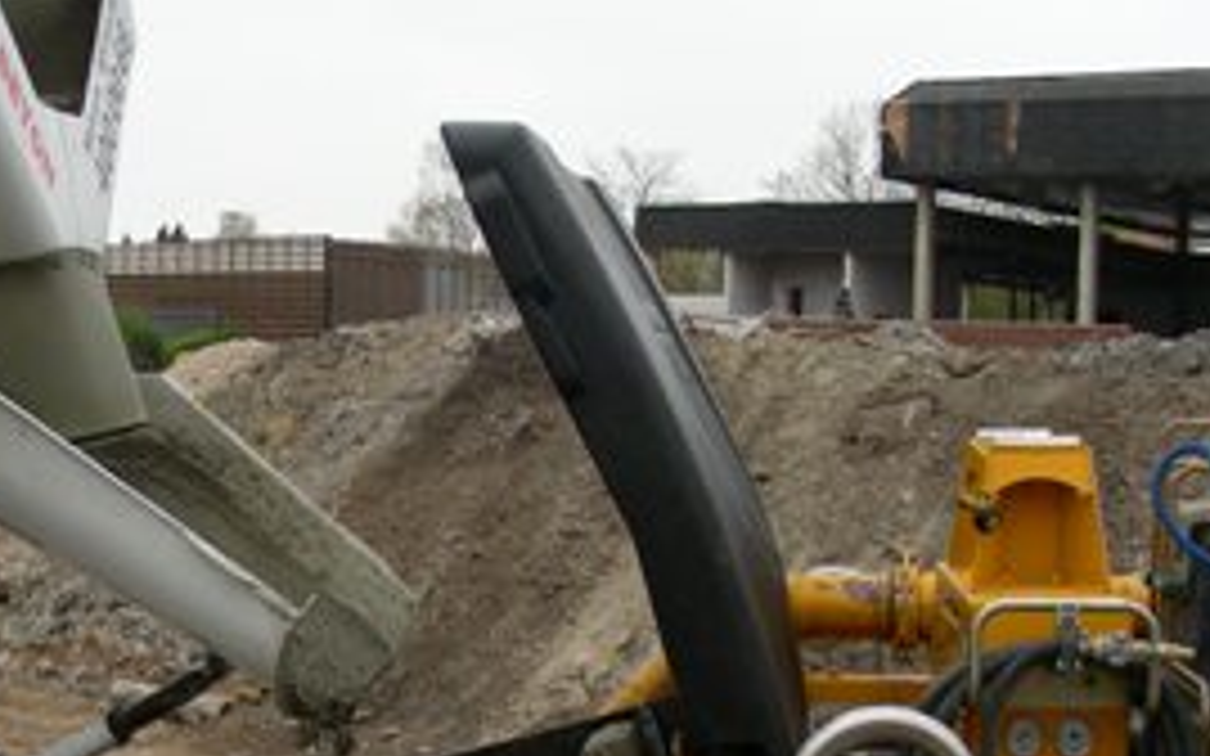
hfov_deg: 30.3
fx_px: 2209
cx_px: 369
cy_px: 522
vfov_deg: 19.3
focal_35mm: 67
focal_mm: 6.3
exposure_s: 1/163
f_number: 4
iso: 50
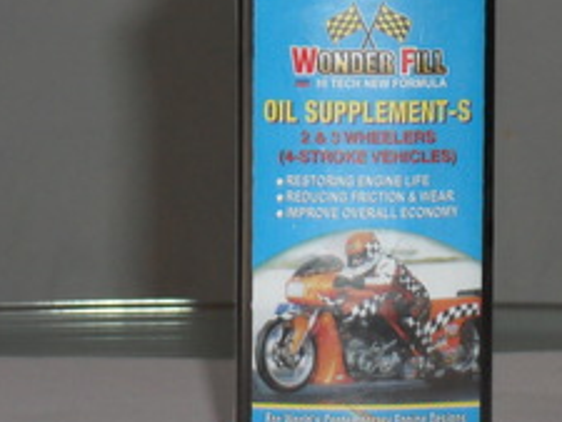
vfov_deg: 7.5
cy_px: 49
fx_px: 3216
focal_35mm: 198
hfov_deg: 10.0
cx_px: 357
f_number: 5.5
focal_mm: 15.7
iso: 200
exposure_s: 1/60
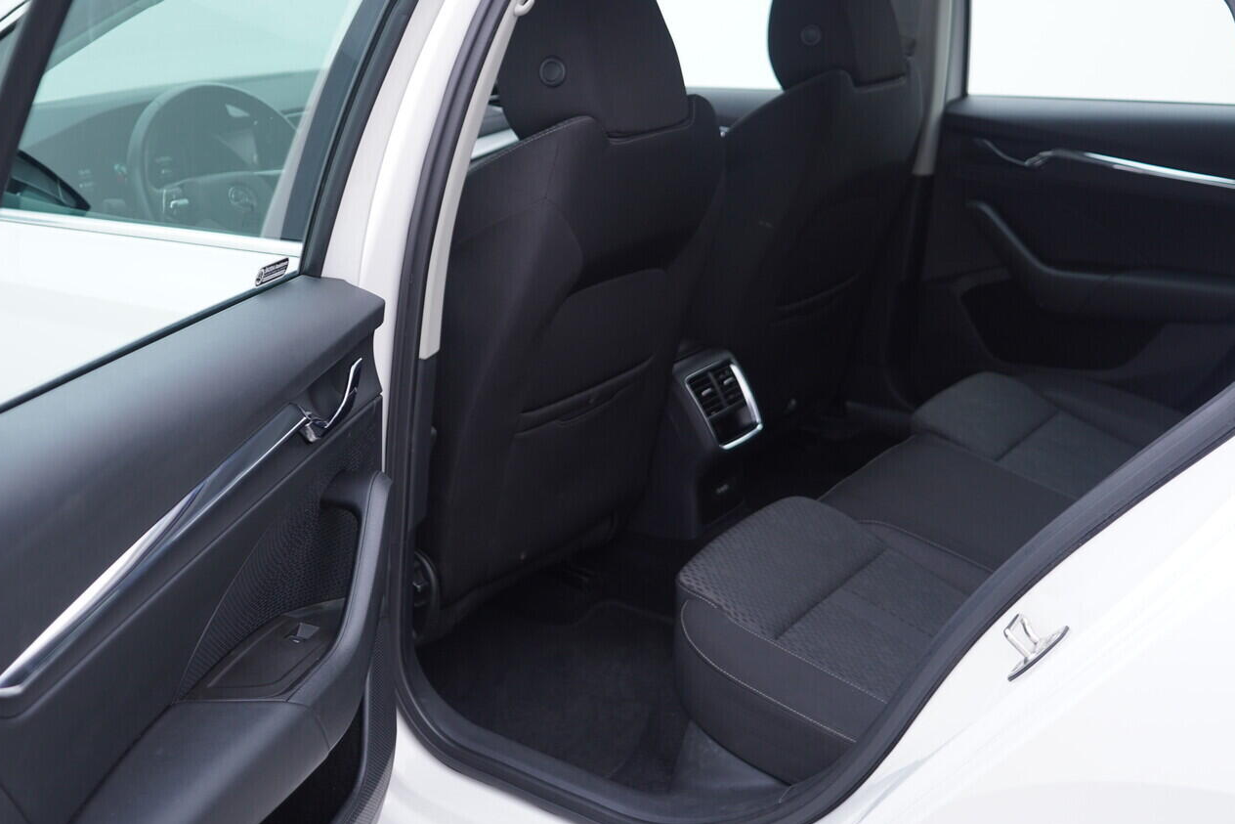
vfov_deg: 32.6
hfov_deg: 47.4
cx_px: 571
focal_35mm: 41
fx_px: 1407
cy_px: 391
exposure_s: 1/40
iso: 125
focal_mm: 24
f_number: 2.8
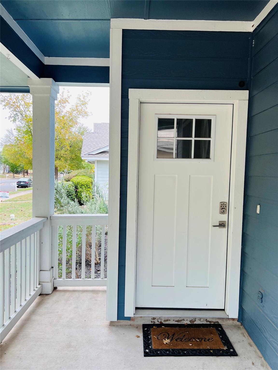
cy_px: 185
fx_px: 278
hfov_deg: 53.1
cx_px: 139
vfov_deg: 67.3
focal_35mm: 26
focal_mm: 5.7
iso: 40
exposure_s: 1/210
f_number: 1.5
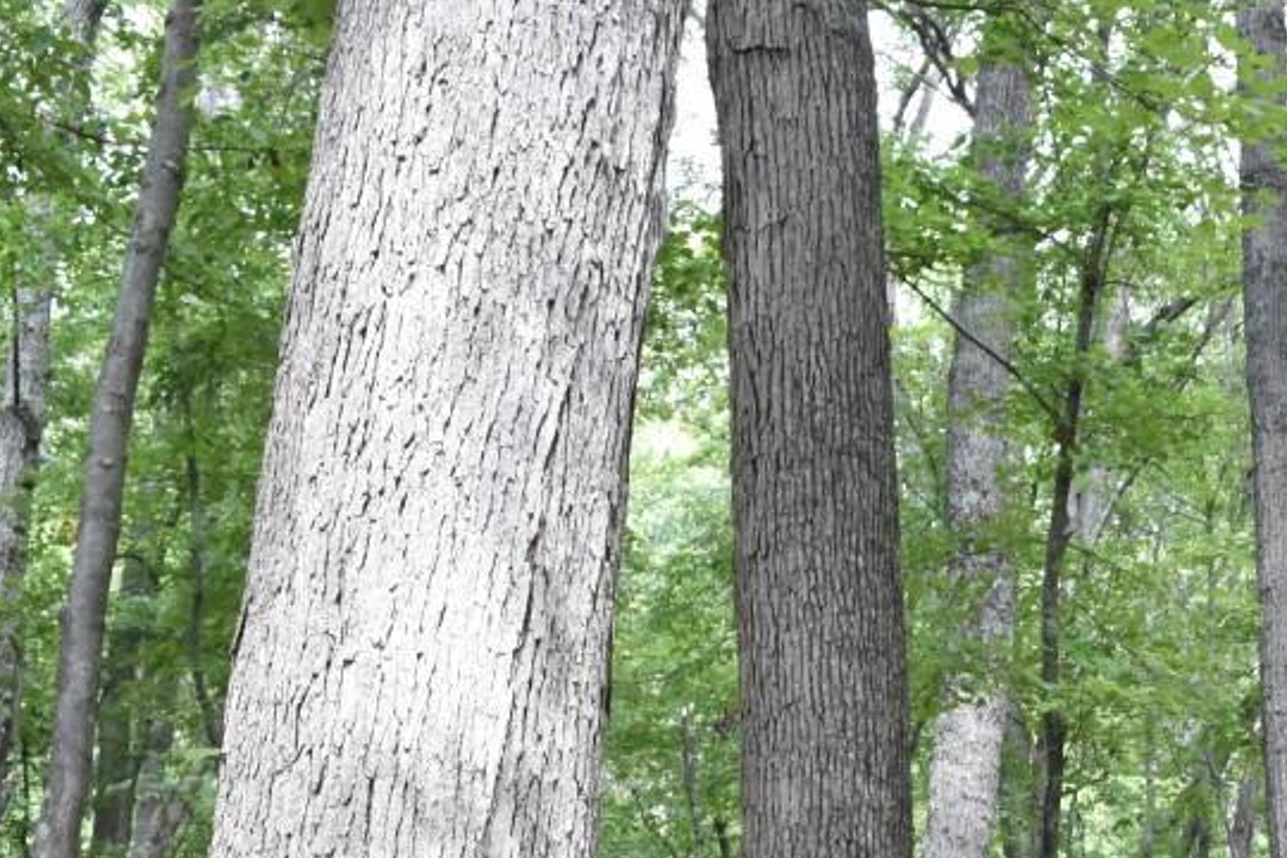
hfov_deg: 22.8
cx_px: 1592
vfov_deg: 16.2
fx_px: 2896
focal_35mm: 81
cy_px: 1018
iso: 1400
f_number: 6.3
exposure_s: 1/320
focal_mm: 18
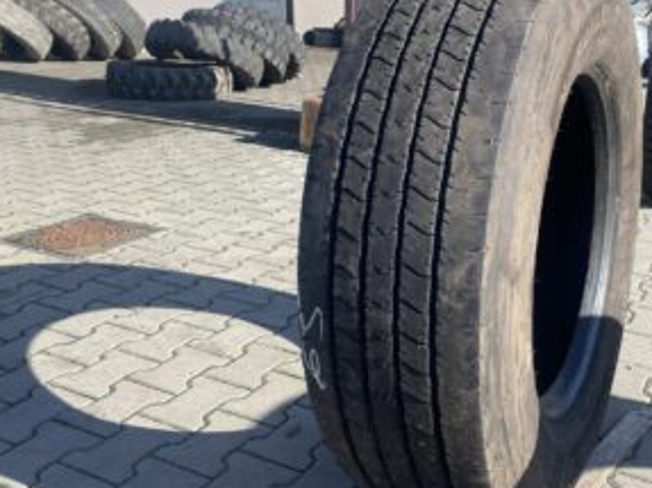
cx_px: 429
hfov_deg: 47.2
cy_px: 244
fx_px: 734
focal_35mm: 39
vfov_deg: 36.8
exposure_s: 1/1206
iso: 32
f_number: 1.8
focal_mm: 4.25
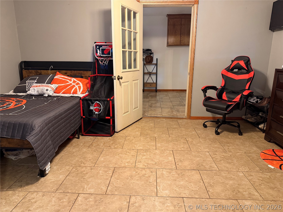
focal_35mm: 24
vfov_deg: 56.8
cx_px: 142
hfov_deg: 71.6
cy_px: 106
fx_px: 196
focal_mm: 6.76
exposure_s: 1/60
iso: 400
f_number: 1.78
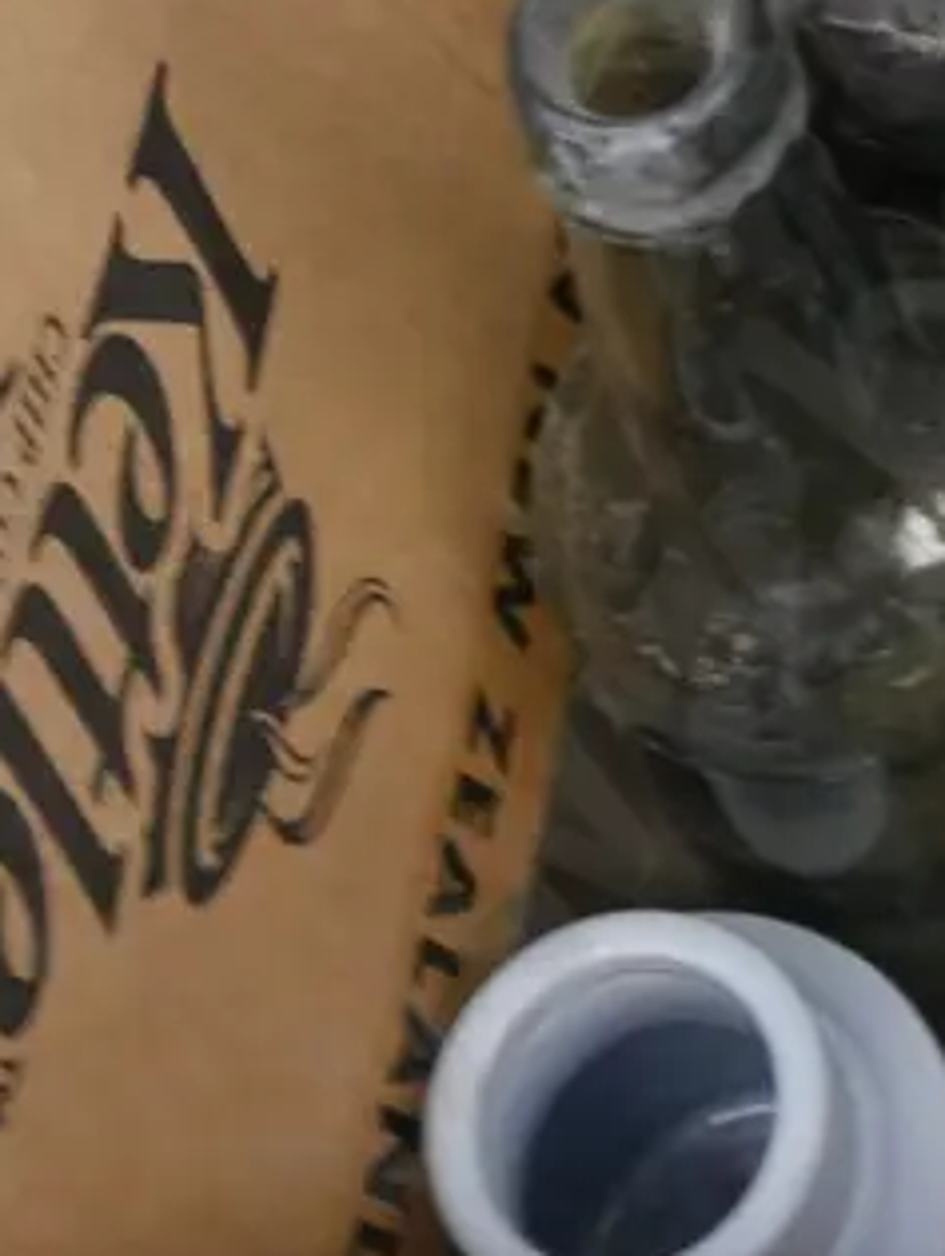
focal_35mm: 130
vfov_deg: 14.4
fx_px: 4722
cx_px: 1513
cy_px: -427
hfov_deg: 10.9
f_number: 4.4
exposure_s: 1/10
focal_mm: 20
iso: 3200
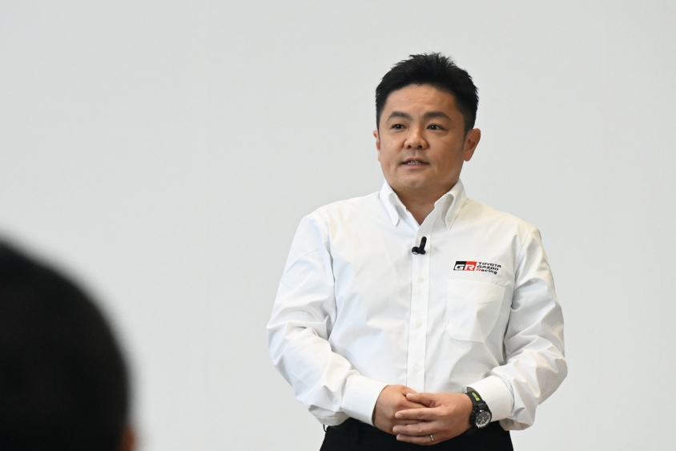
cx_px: 338
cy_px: 226
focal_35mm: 300
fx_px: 5634
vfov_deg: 4.6
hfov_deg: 6.9
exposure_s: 1/1250
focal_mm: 200
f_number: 6.3
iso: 8000
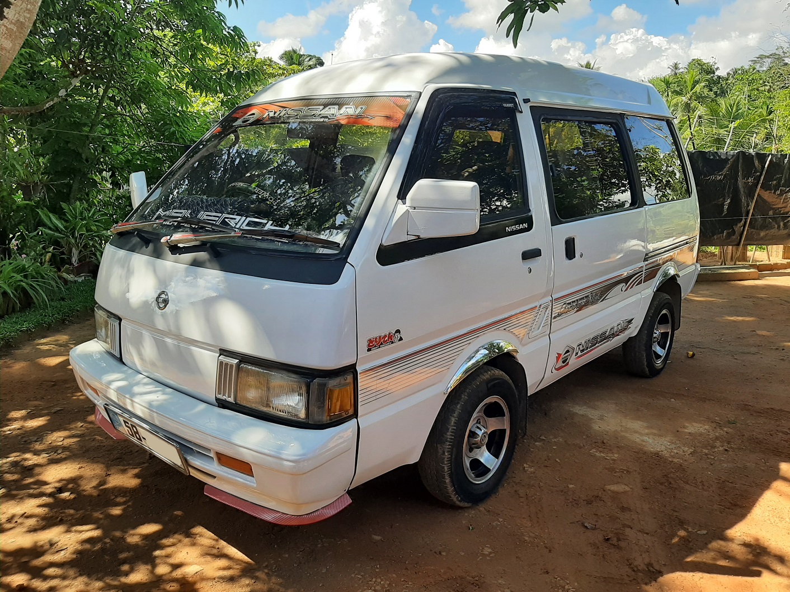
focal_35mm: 26
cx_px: 395
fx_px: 593
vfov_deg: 53.1
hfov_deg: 67.3
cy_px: 296
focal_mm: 3.93
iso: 40
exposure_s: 1/660
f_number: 1.7
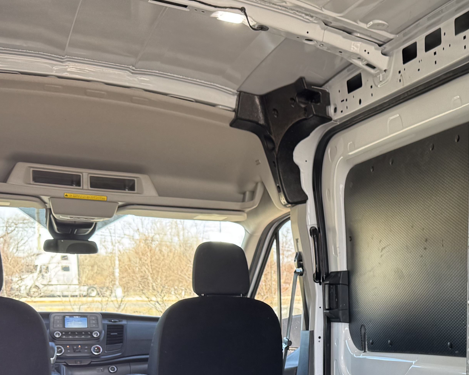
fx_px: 763
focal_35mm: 55
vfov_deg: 26.3
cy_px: 363
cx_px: 430
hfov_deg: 32.3
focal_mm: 6.76
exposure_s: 1/121
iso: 80
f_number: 1.78
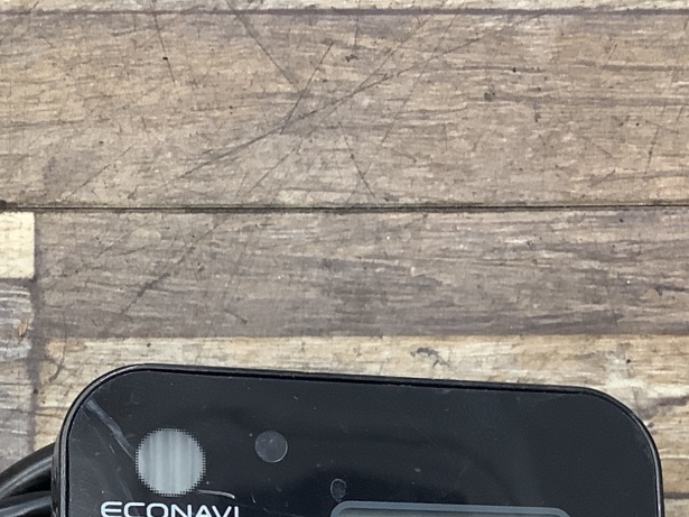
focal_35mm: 83
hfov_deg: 23.6
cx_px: 360
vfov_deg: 17.1
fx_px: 1652
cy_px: 597
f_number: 2.4
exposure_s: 1/50
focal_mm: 3.3
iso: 160
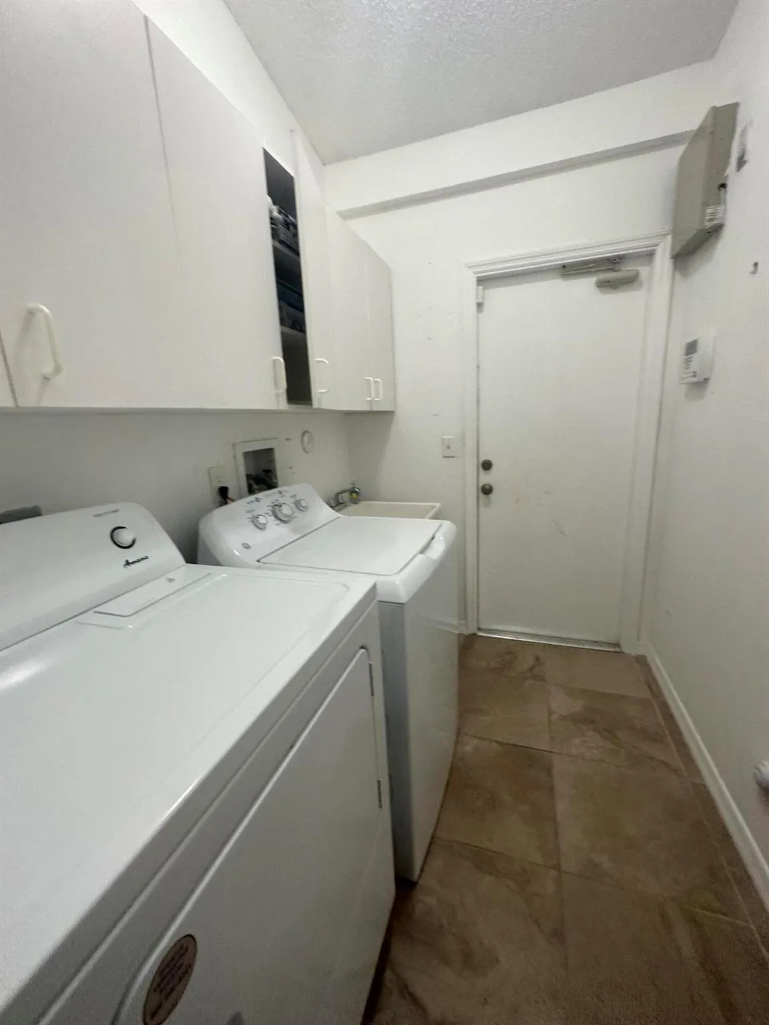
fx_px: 415
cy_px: 512
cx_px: 384
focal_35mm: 14
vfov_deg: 102.1
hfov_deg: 85.7
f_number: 2.2
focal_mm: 2.22
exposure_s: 1/120
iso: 200
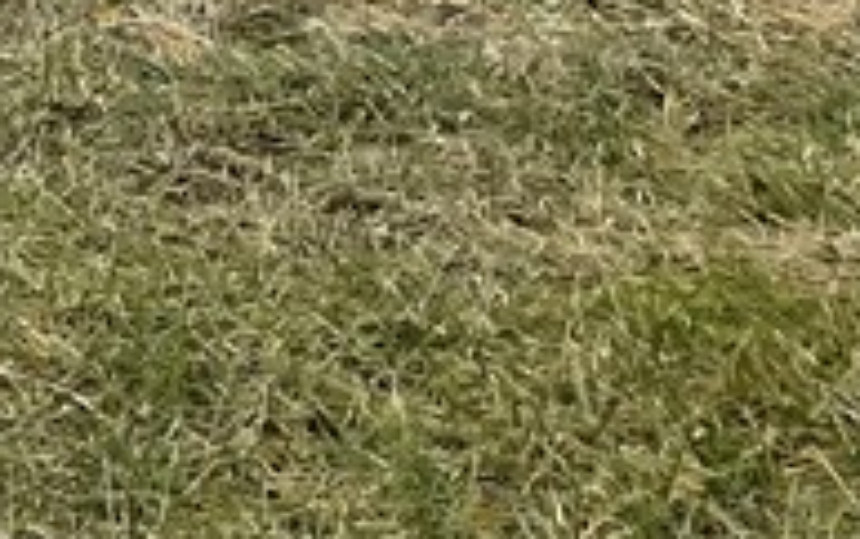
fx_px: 3425
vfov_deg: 7.9
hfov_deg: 12.2
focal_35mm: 146
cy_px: -1047
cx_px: -1007
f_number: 1.6
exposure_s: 1/2398
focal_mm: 4.2
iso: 32
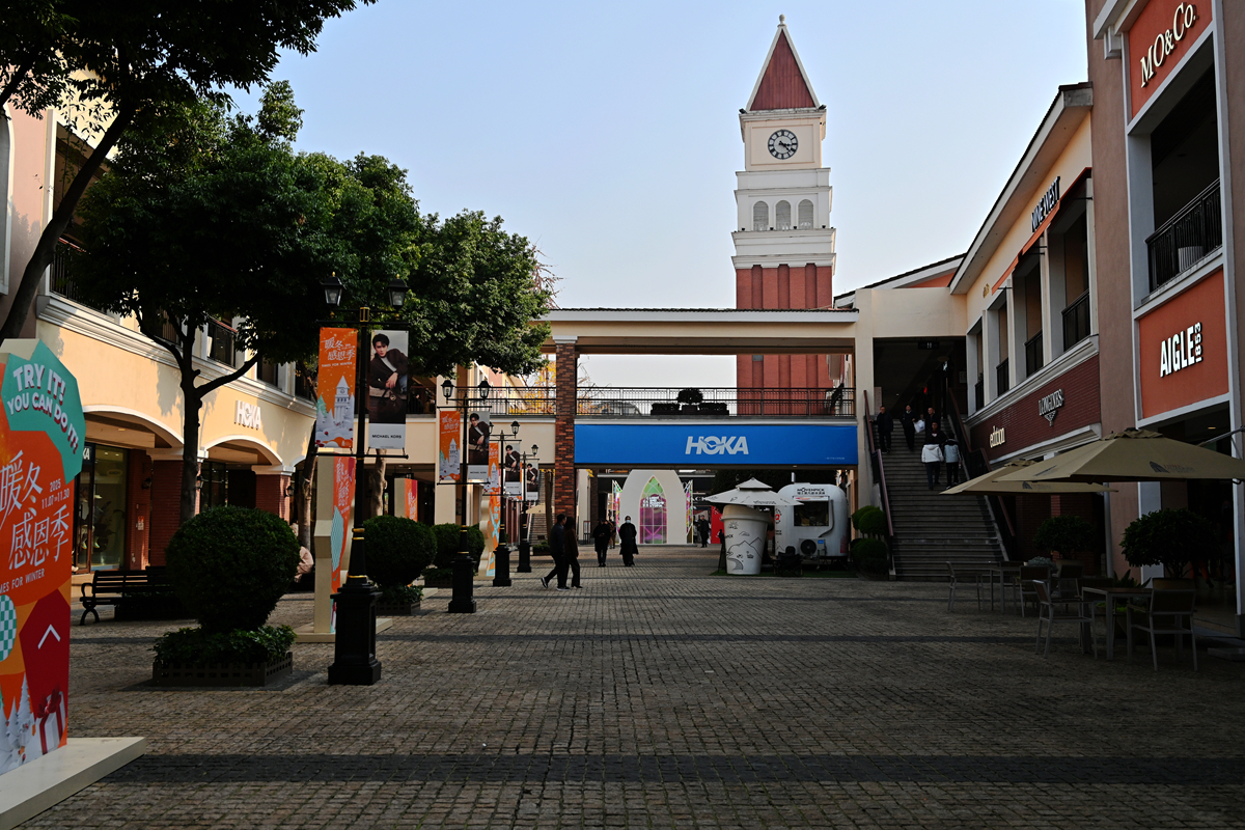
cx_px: 622
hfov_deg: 56.5
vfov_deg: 39.4
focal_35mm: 34
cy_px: 415
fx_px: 1158
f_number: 6.3
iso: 200
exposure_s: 1/400
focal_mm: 33.5
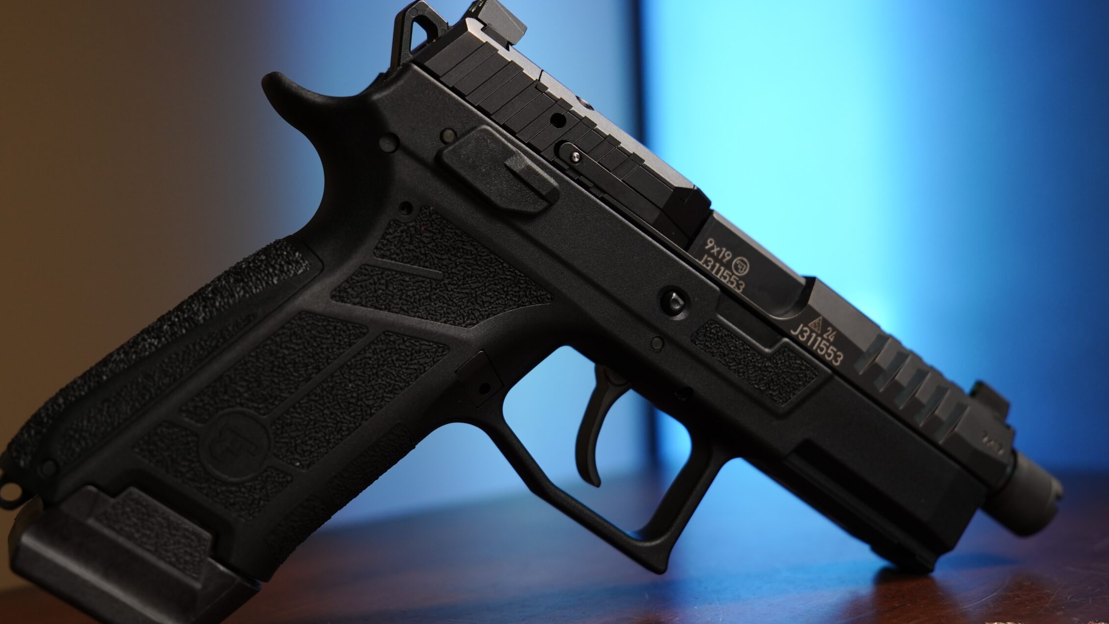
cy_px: 277
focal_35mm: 57
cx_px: 550
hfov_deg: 36.6
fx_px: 1676
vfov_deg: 21.1
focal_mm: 32
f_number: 2.8
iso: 400
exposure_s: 1/25
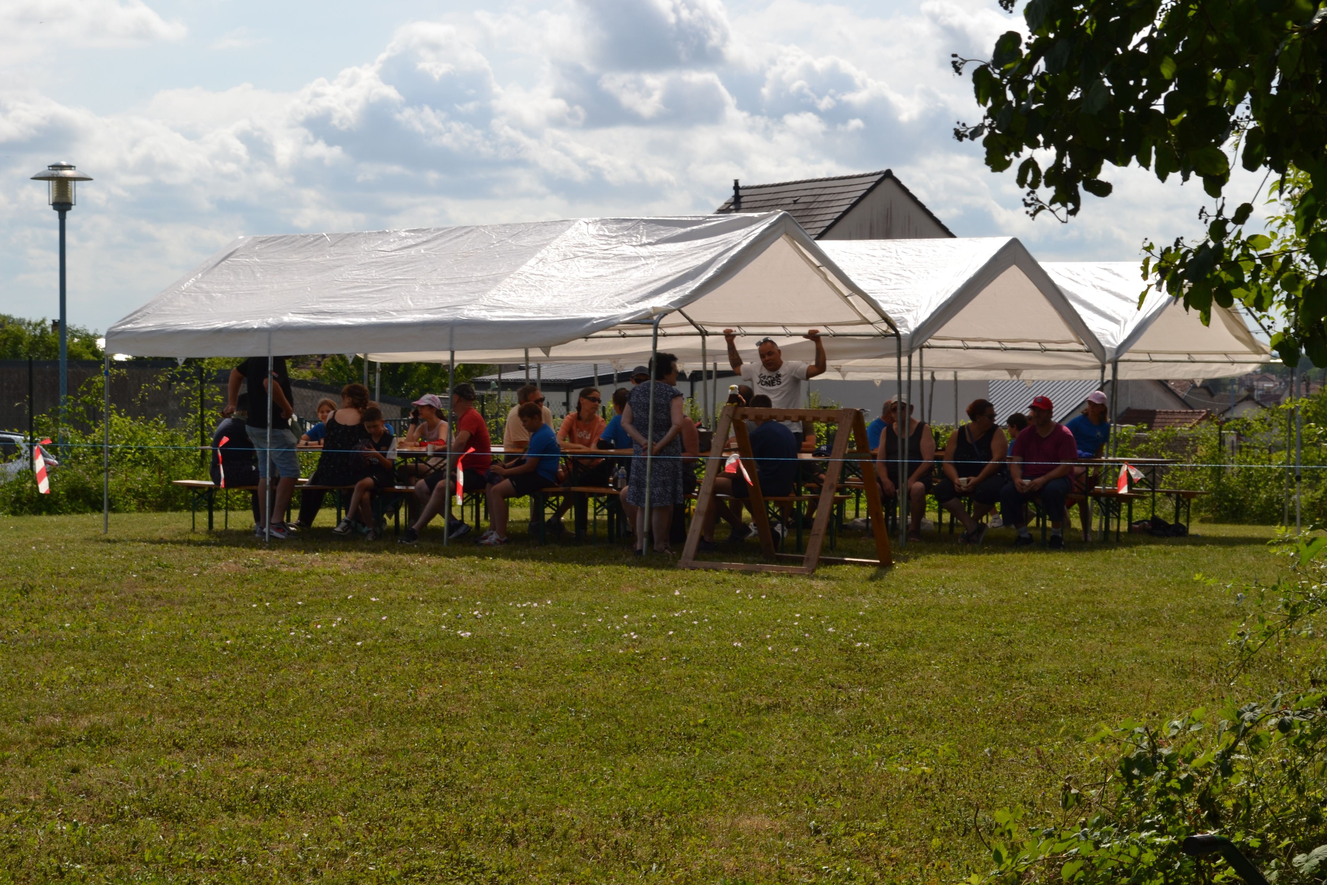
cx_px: 664
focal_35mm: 82
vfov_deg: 16.6
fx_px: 3041
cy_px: 442
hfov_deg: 24.6
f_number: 13
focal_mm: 55
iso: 100
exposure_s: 1/200
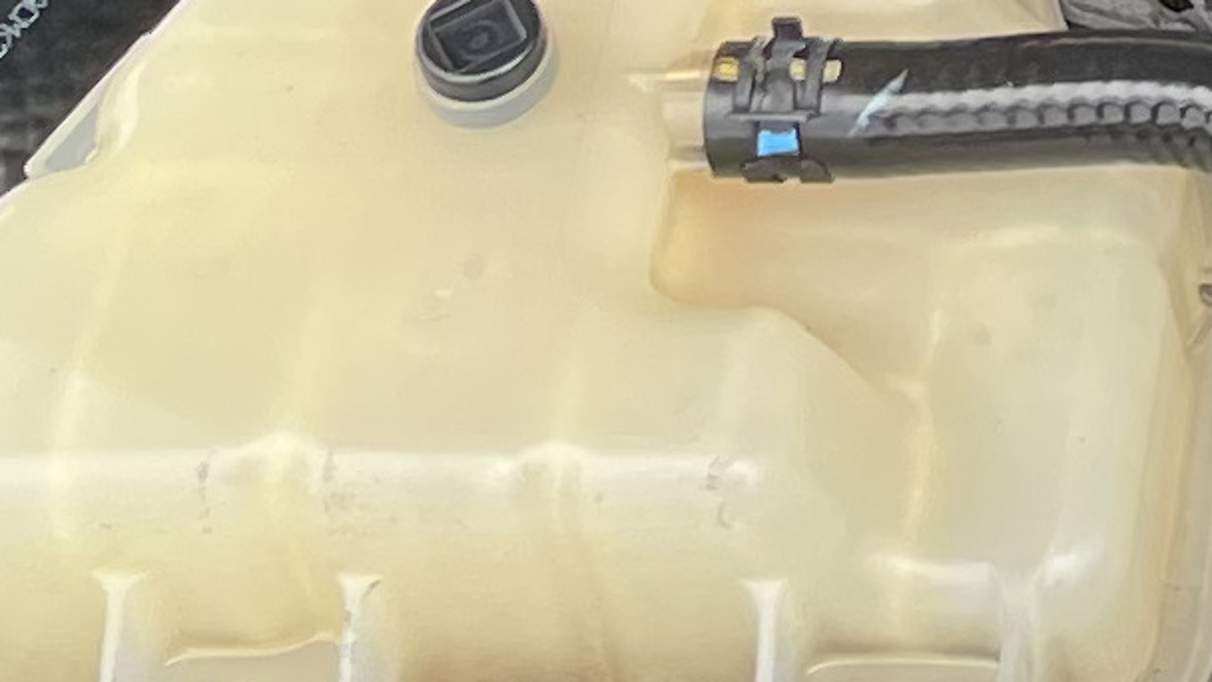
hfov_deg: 11.0
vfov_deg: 6.0
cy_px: -1430
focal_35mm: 188
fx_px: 6042
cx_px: 1888
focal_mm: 5.1
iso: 50
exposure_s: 1/263
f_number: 1.6
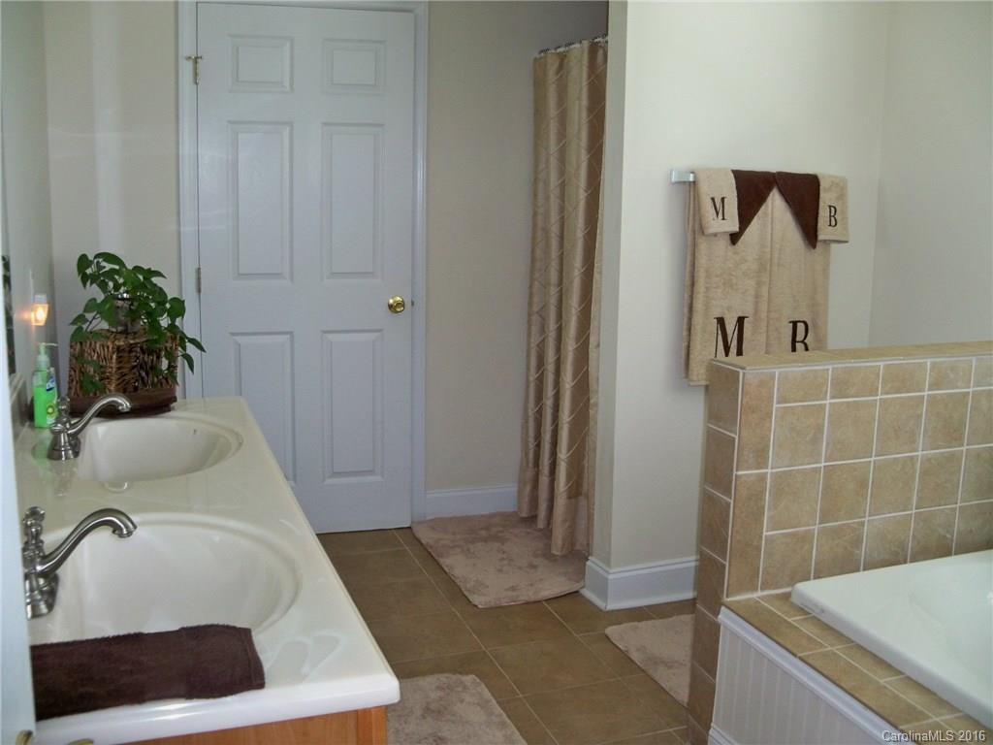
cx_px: 496
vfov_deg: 40.7
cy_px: 372
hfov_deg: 52.6
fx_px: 1004
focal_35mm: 35
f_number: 3.5
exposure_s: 1/30
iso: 200
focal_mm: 6.2
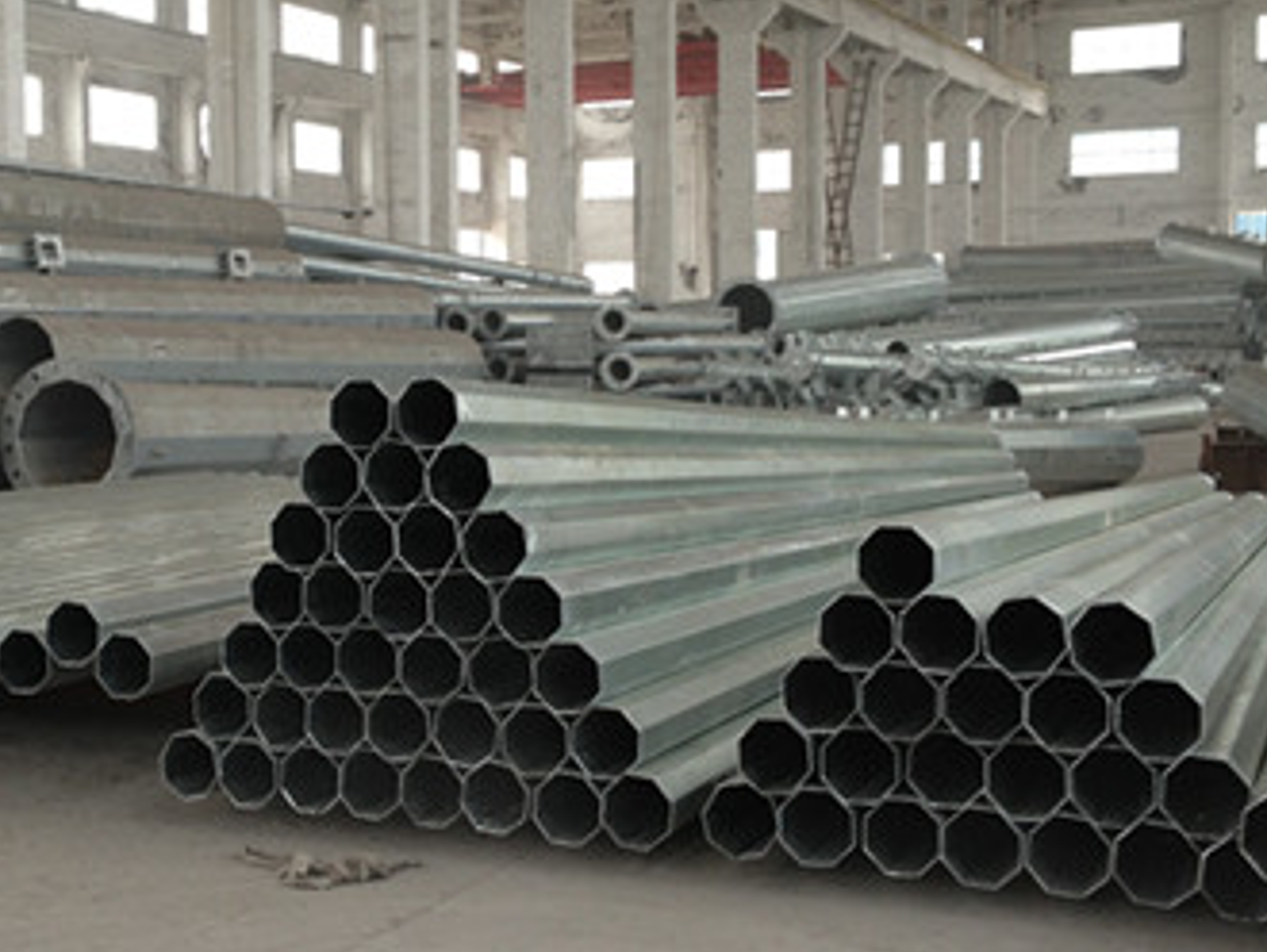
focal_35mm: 60
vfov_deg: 24.4
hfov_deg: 31.9
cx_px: 415
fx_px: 2198
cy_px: 434
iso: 50
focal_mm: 4.13
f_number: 2.4
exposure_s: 1/24
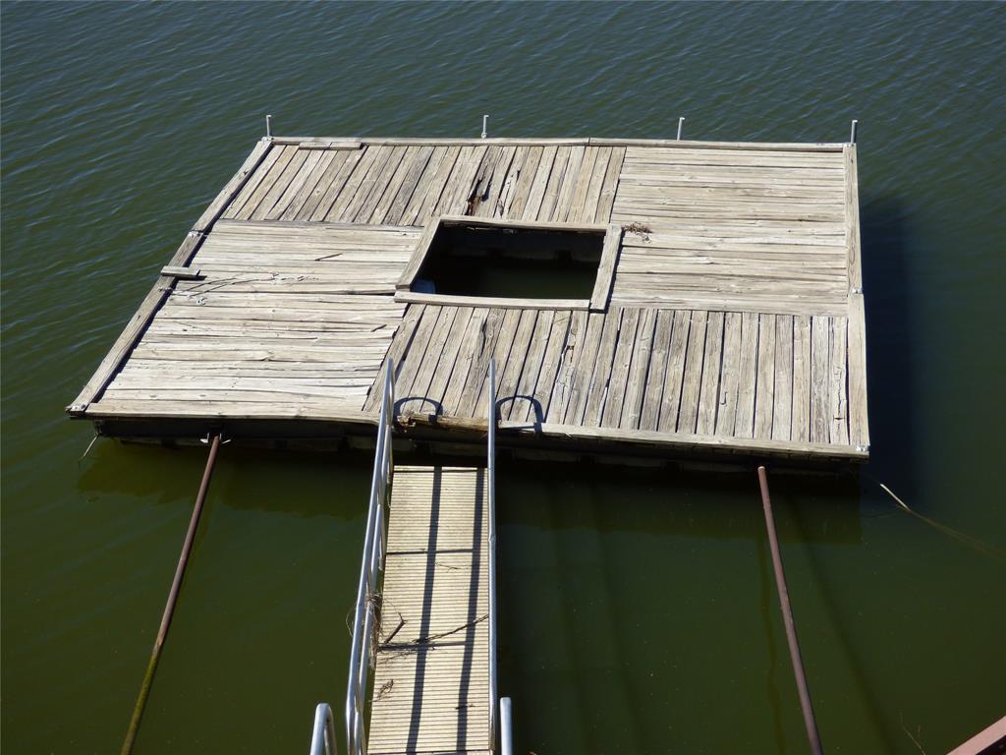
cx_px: 503
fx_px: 1918
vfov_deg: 22.3
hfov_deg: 29.4
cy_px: 378
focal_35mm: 66
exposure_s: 1/800
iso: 100
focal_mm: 11.21
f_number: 4.2
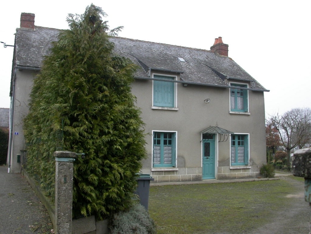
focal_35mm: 38
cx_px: 156
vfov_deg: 37.7
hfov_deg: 49.0
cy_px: 117
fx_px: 342
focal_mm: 7.85
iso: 100
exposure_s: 1/115
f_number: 4.2
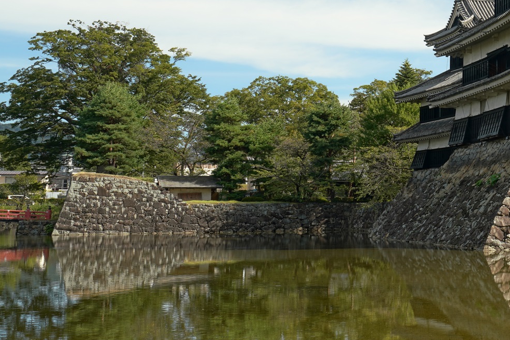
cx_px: 607
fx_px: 1119
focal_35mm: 79
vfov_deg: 17.1
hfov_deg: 23.5
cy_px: 57
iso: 100
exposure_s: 1/100
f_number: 8
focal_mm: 31
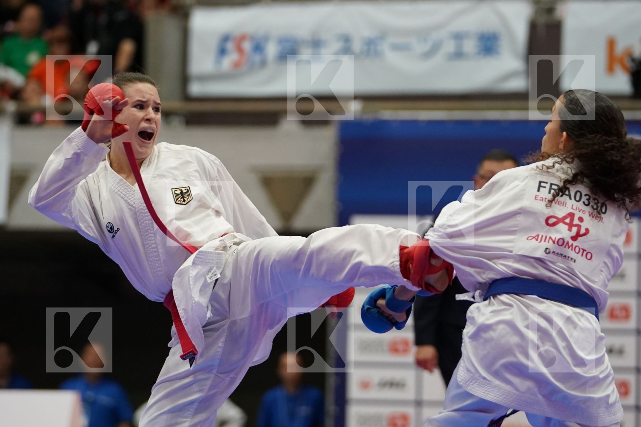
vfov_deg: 6.7
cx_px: 320
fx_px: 3632
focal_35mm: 204
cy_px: 214
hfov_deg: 10.1
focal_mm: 136
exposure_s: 1/1000
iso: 3200
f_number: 2.8
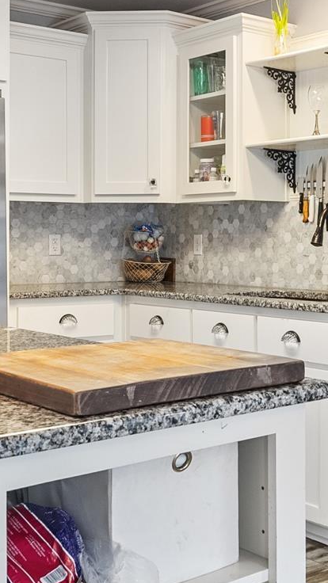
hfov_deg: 20.9
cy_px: 234
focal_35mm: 57
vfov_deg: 36.5
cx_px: 241
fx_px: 881
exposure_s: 1/6
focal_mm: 16
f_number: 9
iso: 640
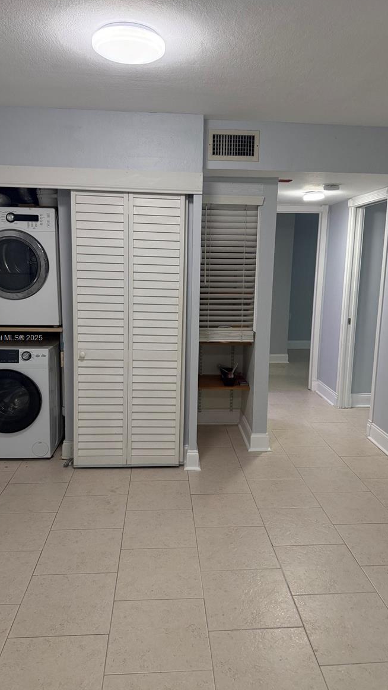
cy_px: 338
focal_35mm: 27
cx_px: 201
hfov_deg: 42.9
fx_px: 494
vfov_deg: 69.8
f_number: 1.78
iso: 200
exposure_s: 1/120
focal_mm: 6.76
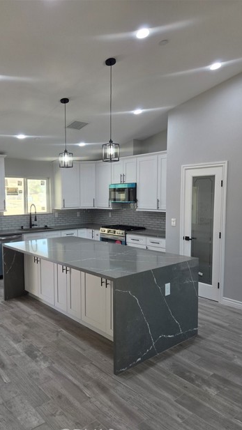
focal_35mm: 26
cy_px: 222
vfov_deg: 71.9
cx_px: 88
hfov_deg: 44.0
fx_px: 297
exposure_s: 1/120
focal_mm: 5.4
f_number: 1.8
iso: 80
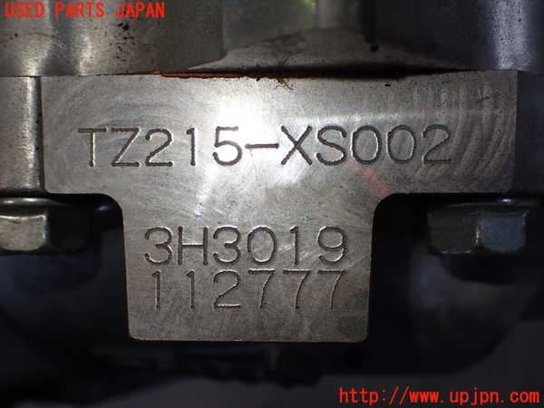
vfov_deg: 29.1
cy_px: 204
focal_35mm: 50
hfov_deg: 38.2
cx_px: 272
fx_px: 786
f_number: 3.2
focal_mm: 9.01
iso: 160
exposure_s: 1/200
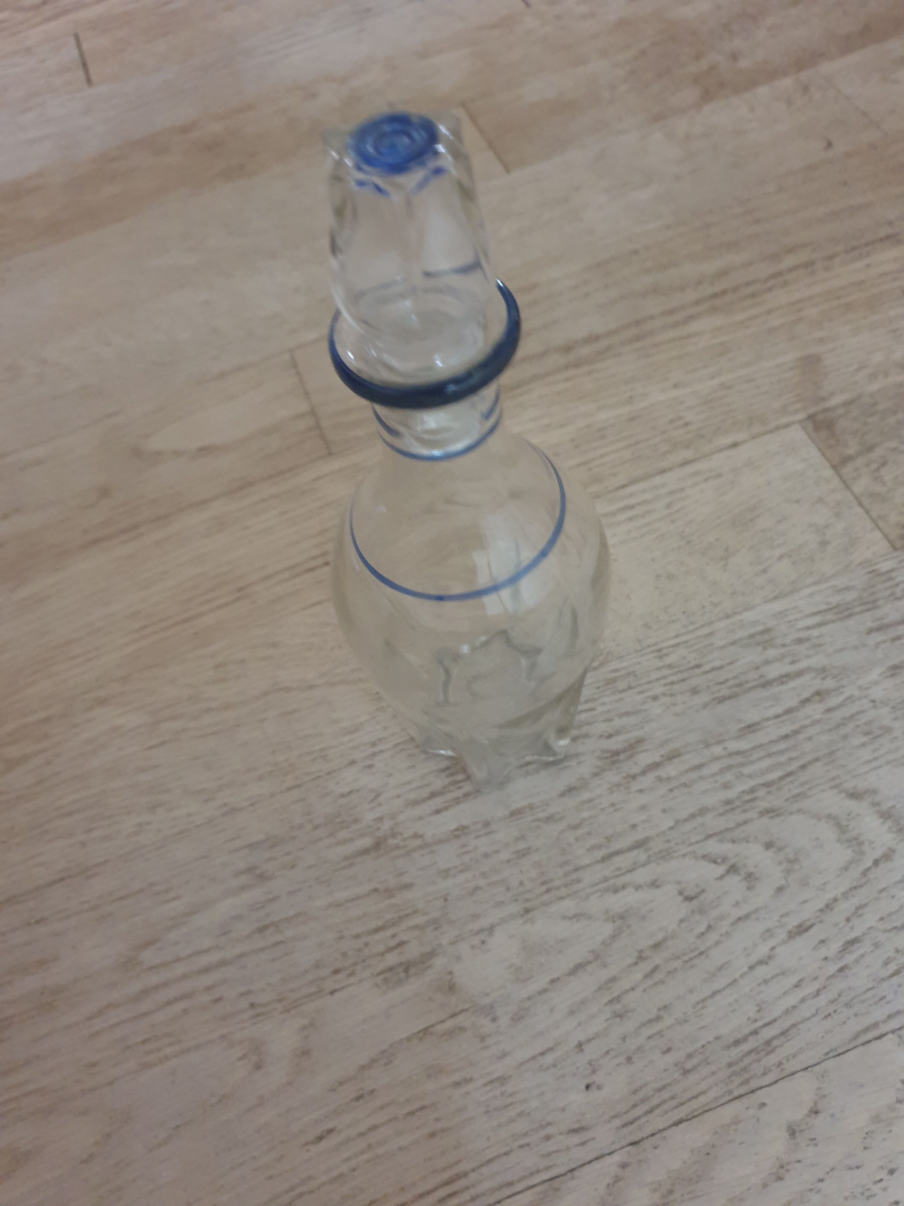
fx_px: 905
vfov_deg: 67.3
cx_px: 452
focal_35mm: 26
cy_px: 603
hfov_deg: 53.1
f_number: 1.5
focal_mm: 4.3
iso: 250
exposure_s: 1/15
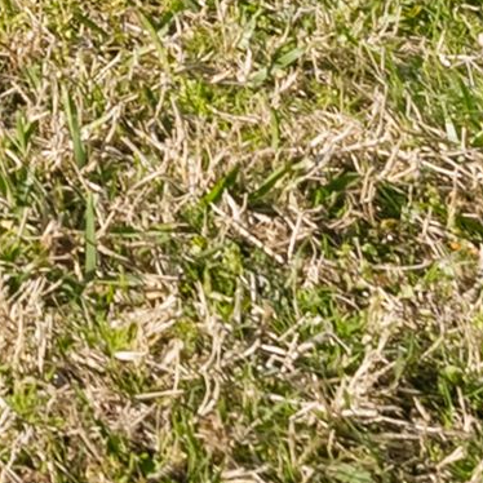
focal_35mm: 135
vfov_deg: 8.7
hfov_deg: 7.5
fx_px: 2131
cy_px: -1244
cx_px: -1574
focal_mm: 14
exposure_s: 1/250
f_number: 9
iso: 100
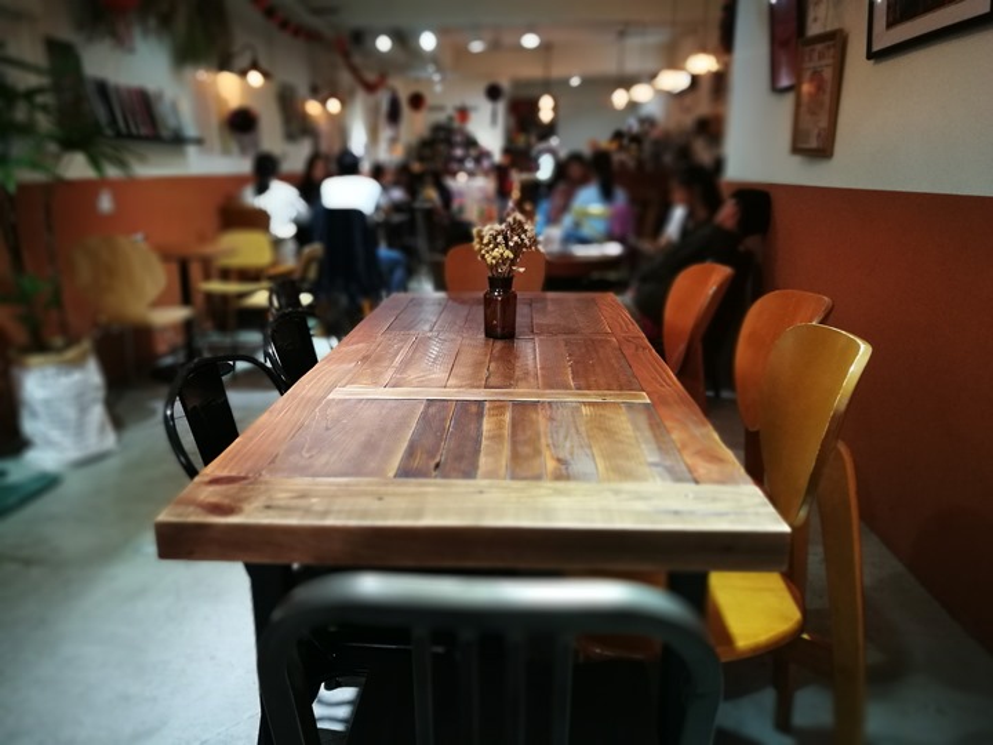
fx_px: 775
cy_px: 372
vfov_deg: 51.4
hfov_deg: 65.3
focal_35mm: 27
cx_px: 496
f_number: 4
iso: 400
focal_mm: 4.5
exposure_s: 1/30
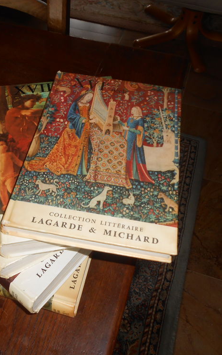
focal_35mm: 37
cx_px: 83
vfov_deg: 52.7
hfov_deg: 34.3
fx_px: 358
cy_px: 177
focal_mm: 4.6
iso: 80
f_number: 3.5
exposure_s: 1/25
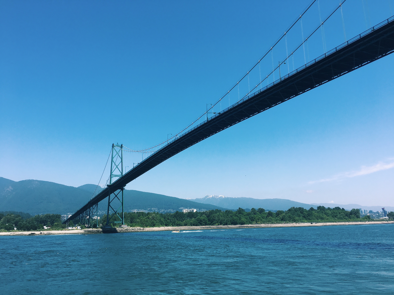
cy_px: 148
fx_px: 330
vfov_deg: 48.2
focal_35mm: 29
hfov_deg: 61.7
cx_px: 197
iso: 25
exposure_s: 1/1282
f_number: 2.2
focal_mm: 4.15
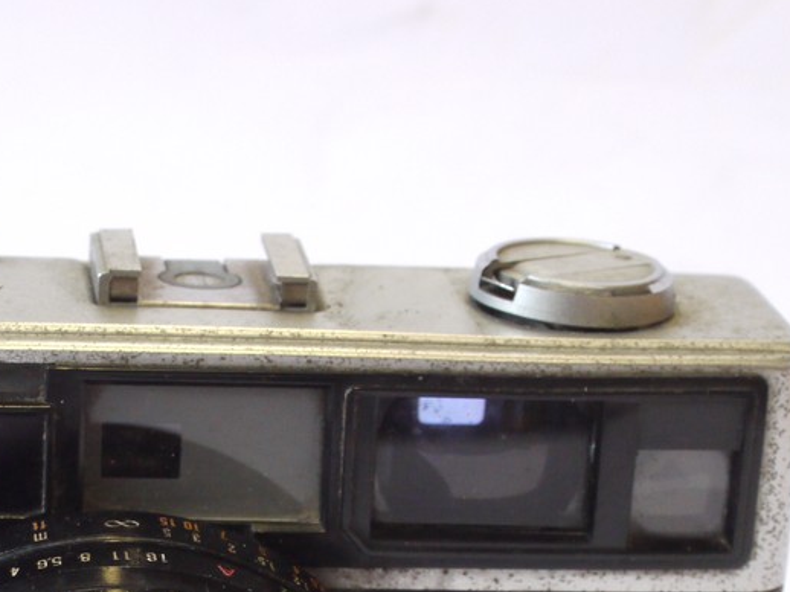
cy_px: 679
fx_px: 3171
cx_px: 209
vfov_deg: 10.5
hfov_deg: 14.2
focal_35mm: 139
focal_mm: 30
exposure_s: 1/60
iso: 800
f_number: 8
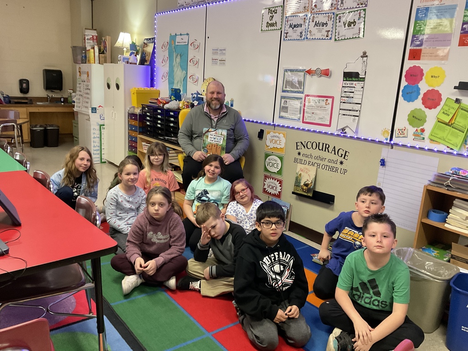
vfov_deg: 48.2
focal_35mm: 29
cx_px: 234
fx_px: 392
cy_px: 176
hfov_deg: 61.7
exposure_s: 1/40
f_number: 1.8
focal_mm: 3
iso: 250
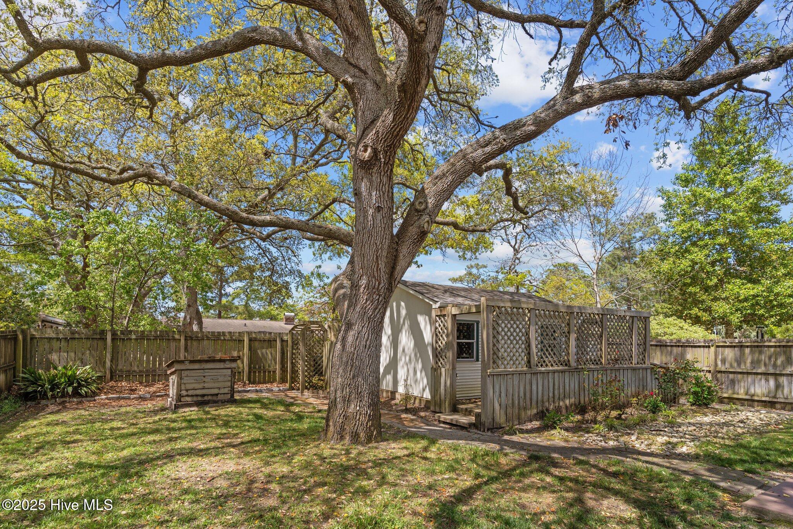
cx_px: 396
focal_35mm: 17
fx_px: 374
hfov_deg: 93.3
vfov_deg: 70.4
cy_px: 264
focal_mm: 17
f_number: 6.3
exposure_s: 1/320
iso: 125
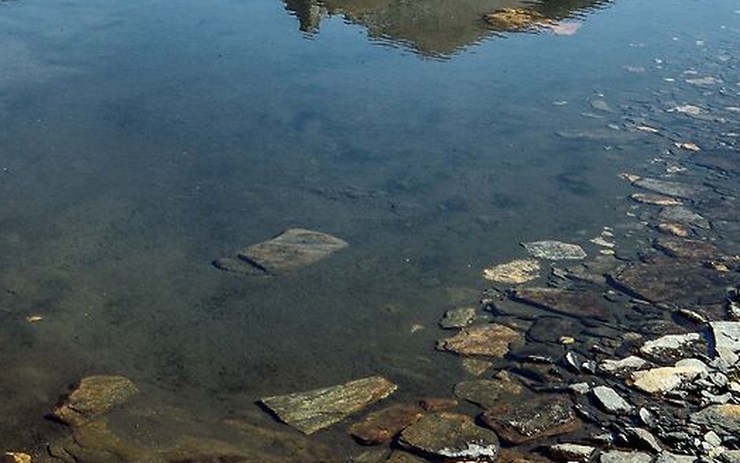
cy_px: -251
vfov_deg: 14.4
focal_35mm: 84
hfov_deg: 24.3
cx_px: 151
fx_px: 1695
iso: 100
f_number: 11
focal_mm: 18
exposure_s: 1/80
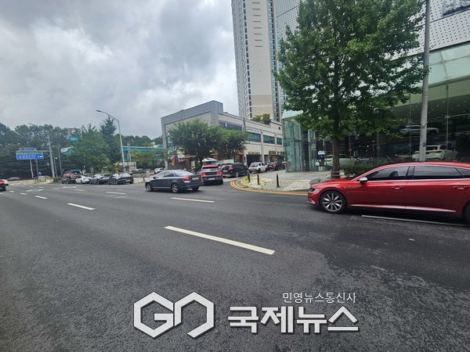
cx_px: 235
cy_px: 176
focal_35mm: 13
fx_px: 177
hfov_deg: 106.2
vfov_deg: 89.9
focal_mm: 2.2
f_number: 2.2
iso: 50
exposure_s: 1/720
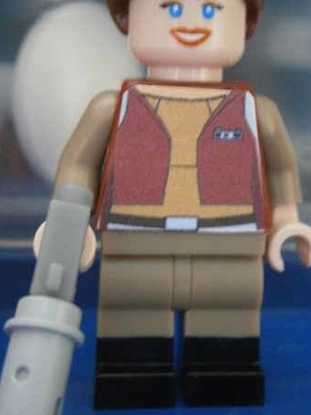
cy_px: 187
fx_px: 755
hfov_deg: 23.3
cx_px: 168
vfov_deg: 30.7
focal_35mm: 63
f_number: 3.4
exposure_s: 1/20
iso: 800
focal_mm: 8.3
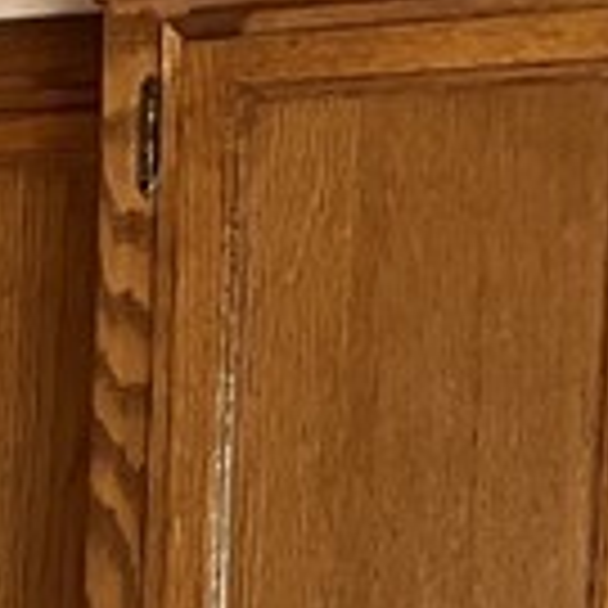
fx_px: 3736
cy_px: 1378
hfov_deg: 8.4
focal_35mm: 188
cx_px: -892
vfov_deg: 8.6
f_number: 1.8
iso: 160
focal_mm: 3.99
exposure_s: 1/60
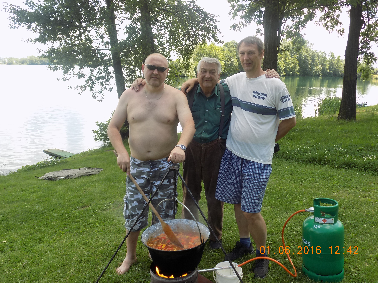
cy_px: 142
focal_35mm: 30
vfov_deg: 46.8
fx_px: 328
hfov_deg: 60.0
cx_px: 189
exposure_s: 1/200
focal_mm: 5.3
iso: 80
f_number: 3.3
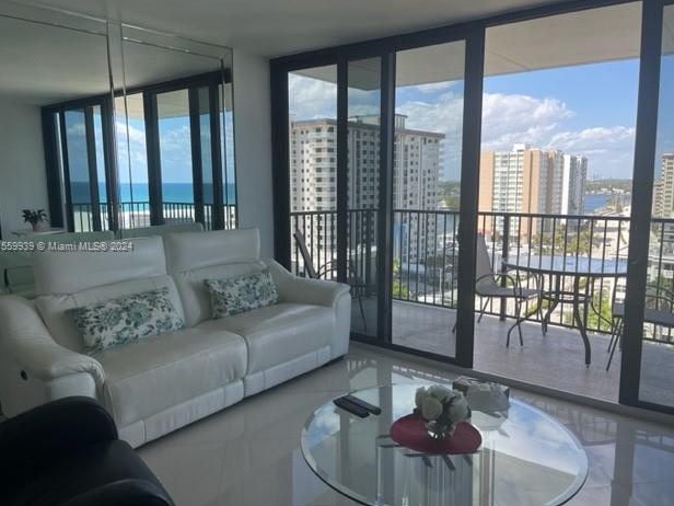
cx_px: 332
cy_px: 248
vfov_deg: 51.4
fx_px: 526
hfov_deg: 65.3
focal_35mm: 27
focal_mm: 5.1
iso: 50
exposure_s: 1/816
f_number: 1.6
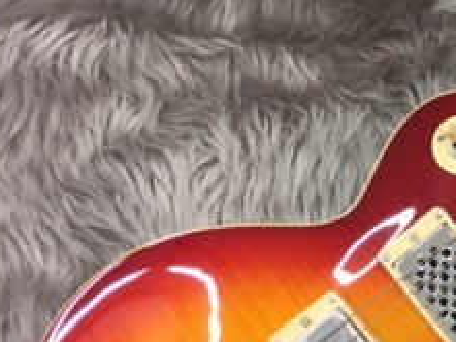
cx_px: 638
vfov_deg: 17.6
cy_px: 212
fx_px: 1107
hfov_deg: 20.6
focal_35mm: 84
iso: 64
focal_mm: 4.15
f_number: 2.2
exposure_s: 1/30
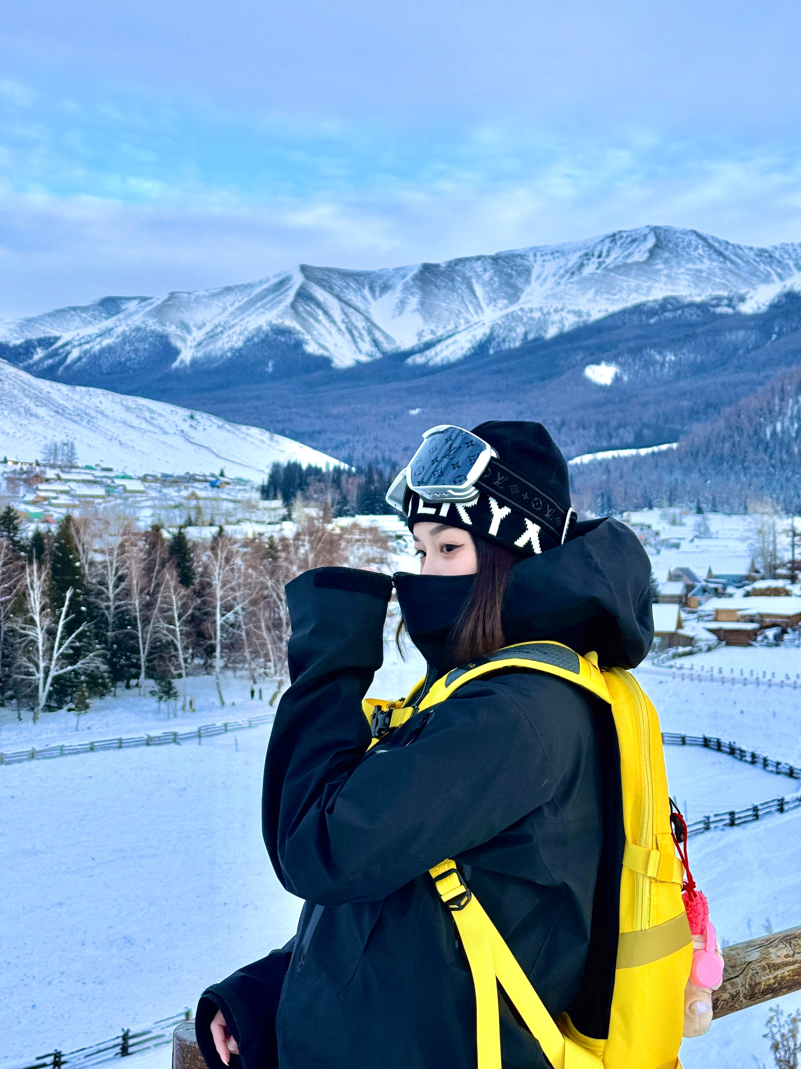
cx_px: 400
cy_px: 534
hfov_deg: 30.3
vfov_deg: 39.7
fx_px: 1481
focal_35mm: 48
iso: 80
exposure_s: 1/928
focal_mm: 6.76
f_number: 1.78
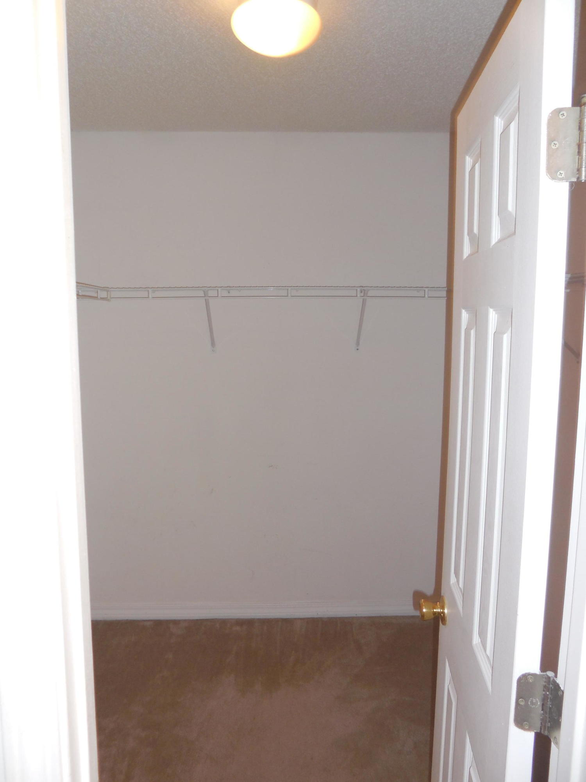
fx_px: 587
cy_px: 391
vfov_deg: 67.3
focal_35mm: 26
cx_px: 293
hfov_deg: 53.1
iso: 200
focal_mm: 4.6
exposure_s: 1/25
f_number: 3.5
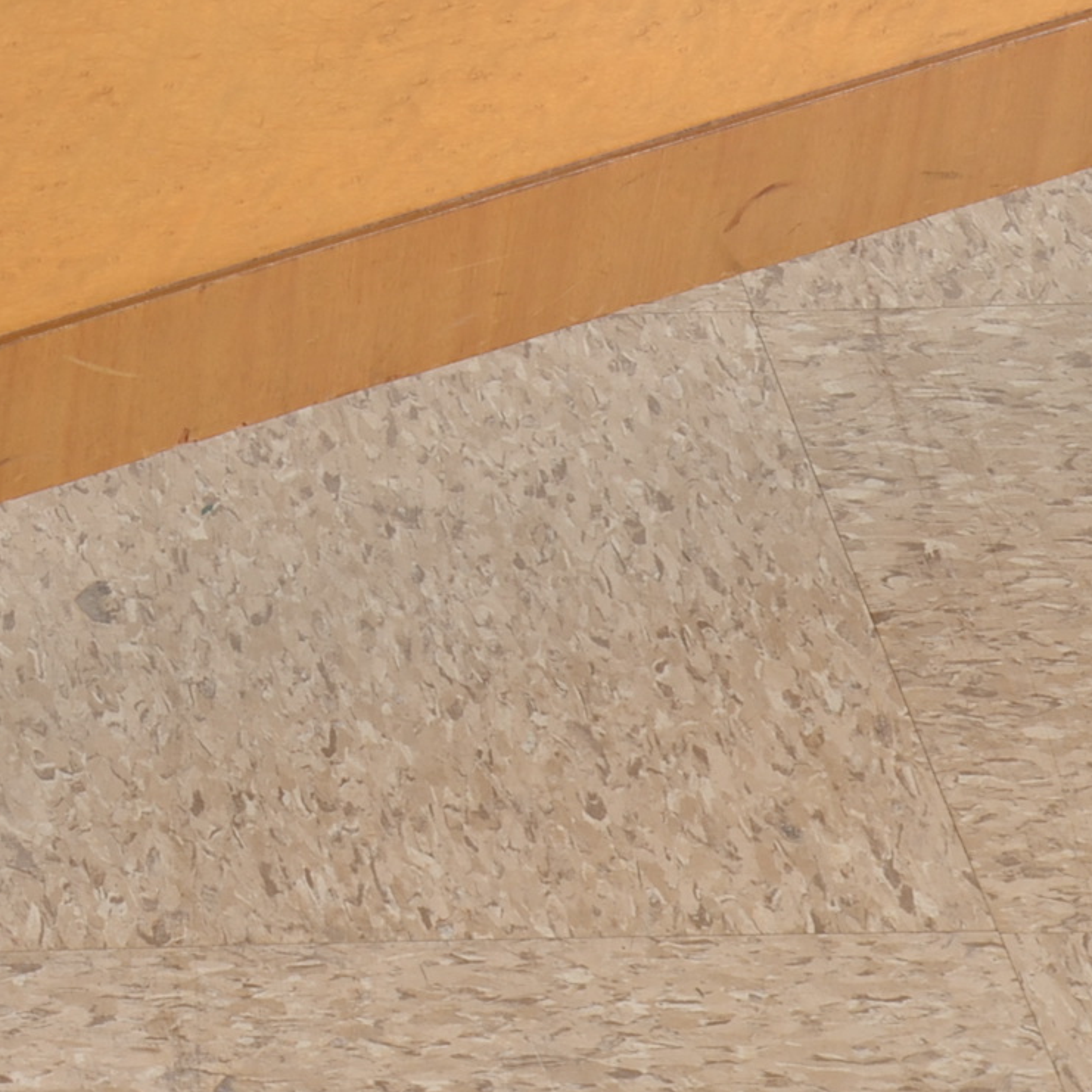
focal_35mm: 220
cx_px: -566
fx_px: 7852
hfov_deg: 7.8
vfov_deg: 7.9
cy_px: -37
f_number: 13
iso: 125
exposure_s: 1/100
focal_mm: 52
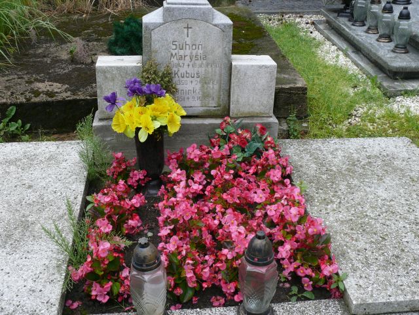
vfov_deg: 32.2
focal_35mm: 45
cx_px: 210
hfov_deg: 42.1
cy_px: 158
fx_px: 545
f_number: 4
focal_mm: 8.8
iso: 100
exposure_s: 1/160
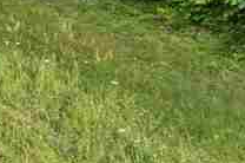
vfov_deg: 9.0
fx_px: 1006
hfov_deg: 10.5
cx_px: -450
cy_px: -87
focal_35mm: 148
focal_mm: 8.8
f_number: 8
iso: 100
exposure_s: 1/120
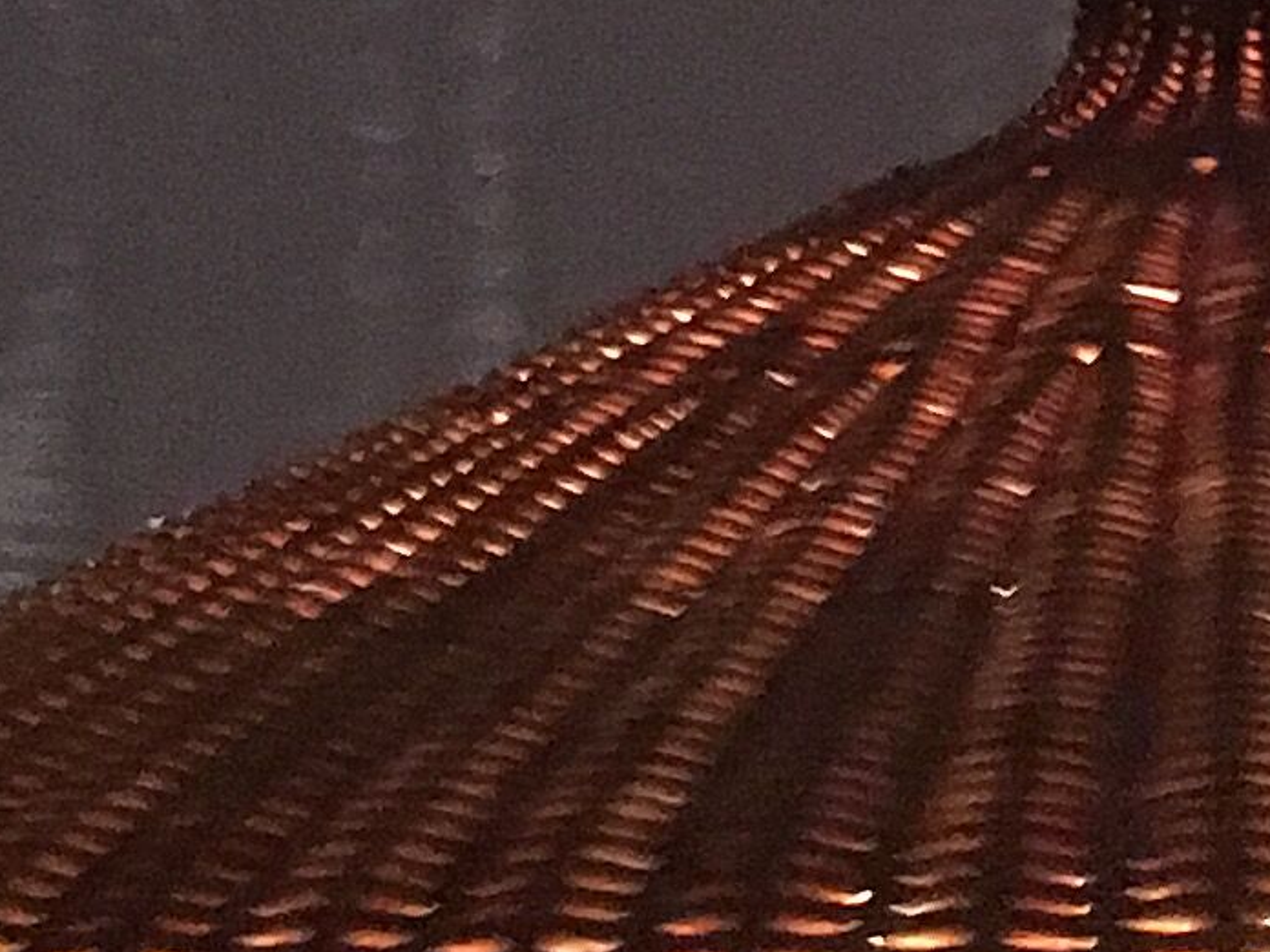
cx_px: 1407
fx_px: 6164
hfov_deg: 11.6
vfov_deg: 8.7
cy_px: -151
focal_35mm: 168
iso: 640
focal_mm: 4.15
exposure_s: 1/17
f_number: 2.2
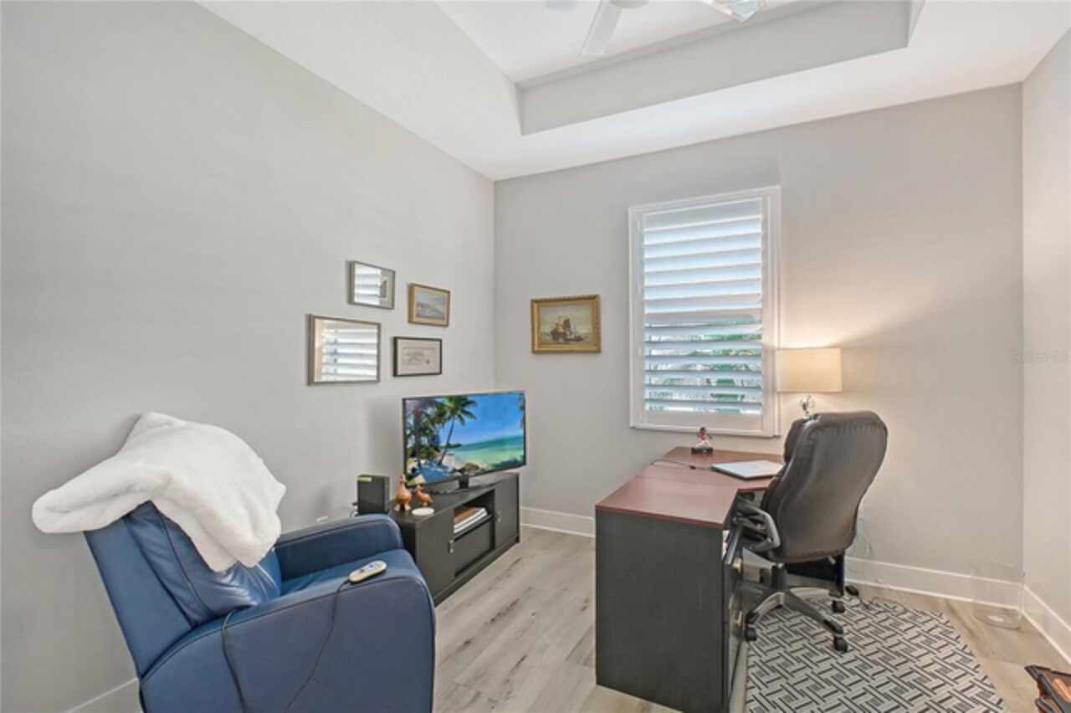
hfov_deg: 100.4
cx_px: 536
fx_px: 446
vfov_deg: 77.3
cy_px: 356
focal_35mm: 15
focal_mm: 10
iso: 800
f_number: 10
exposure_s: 1/20
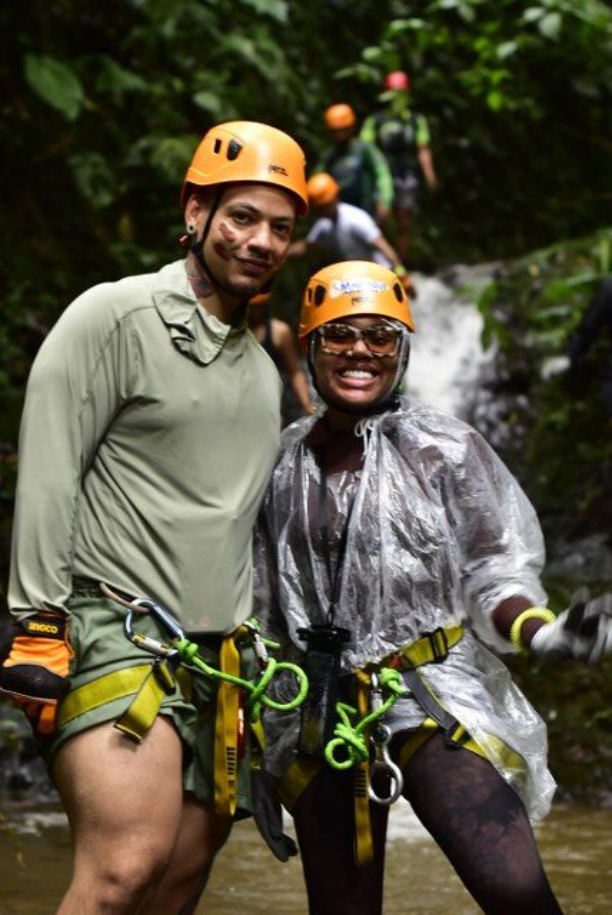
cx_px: 306
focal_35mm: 75
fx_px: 1908
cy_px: 458
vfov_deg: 27.0
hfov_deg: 18.2
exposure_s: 1/80
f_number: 2.8
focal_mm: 50
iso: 500
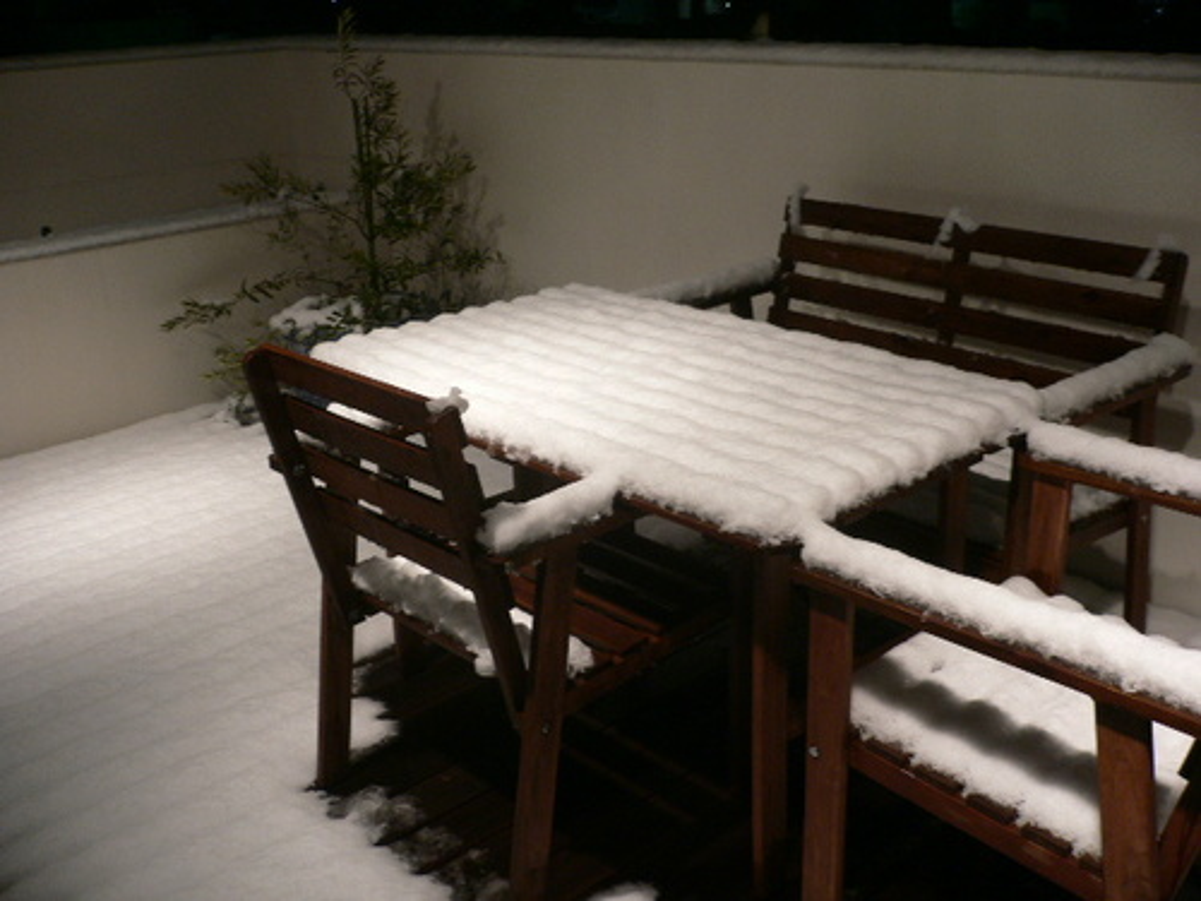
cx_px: 600
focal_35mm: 35
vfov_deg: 40.7
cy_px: 450
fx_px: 1214
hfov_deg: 52.6
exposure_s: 1/8
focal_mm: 5.8
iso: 100
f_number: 2.8
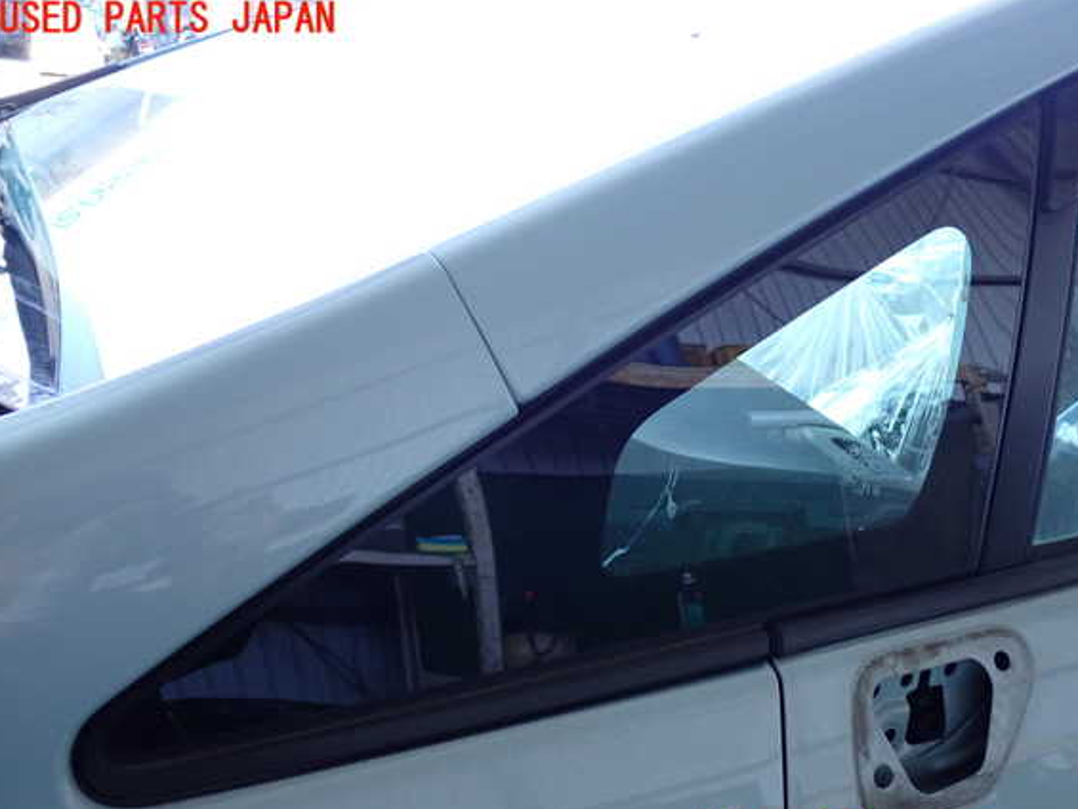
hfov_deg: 53.9
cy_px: 425
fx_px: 1059
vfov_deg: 41.8
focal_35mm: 34
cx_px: 561
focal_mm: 5.79
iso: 250
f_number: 2.4
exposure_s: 1/125
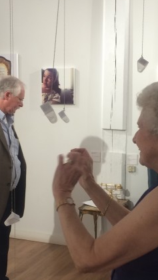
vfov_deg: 34.8
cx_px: 98
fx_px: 447
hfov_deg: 20.0
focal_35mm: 60
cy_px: 160
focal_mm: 4.15
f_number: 2.2
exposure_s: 1/30
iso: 64
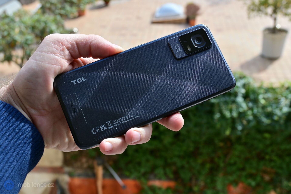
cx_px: 146
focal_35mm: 41
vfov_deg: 32.4
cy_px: 97
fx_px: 333
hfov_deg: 47.2
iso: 100
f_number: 6.3
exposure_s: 1/160
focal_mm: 27.5
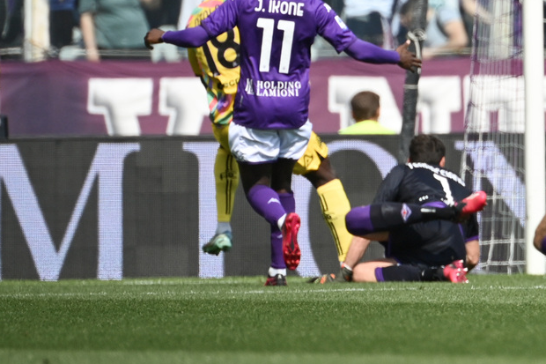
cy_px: -16
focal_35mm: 903
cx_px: 474
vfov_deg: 1.5
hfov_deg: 2.3
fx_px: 13691
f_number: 4
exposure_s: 1/2500
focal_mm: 400
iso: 200
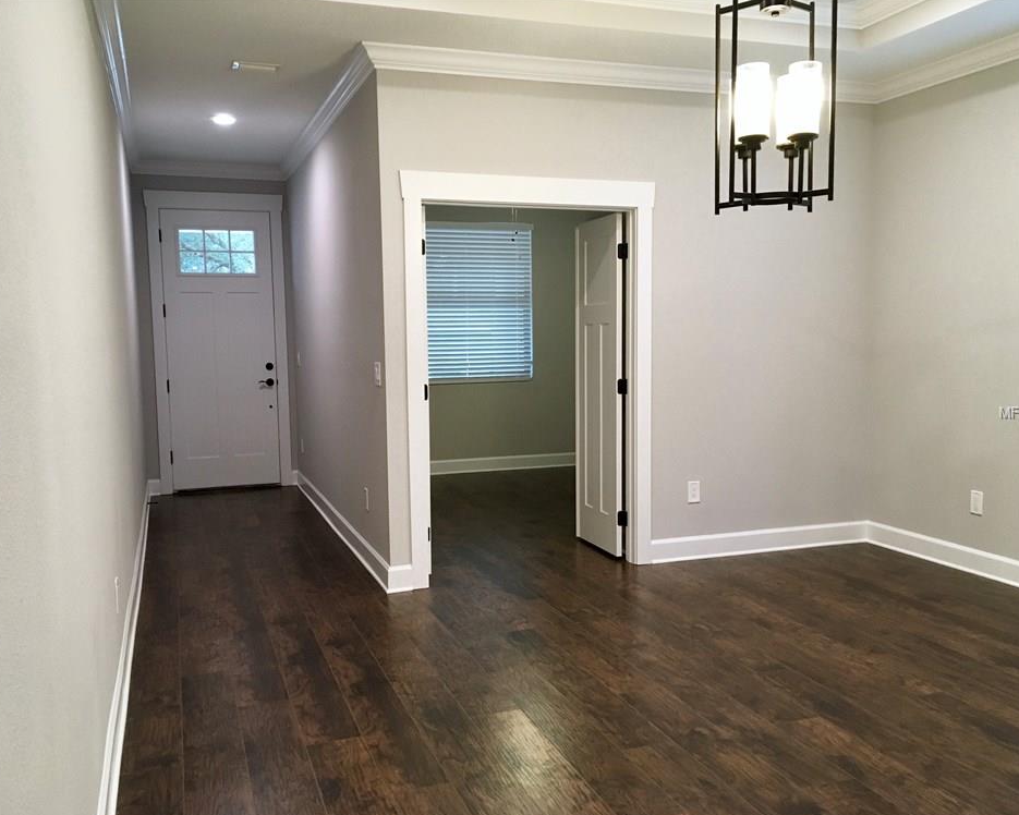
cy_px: 413
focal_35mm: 31
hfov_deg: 57.2
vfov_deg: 47.1
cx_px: 507
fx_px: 935
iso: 125
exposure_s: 1/30
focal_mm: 4.15
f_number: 2.2
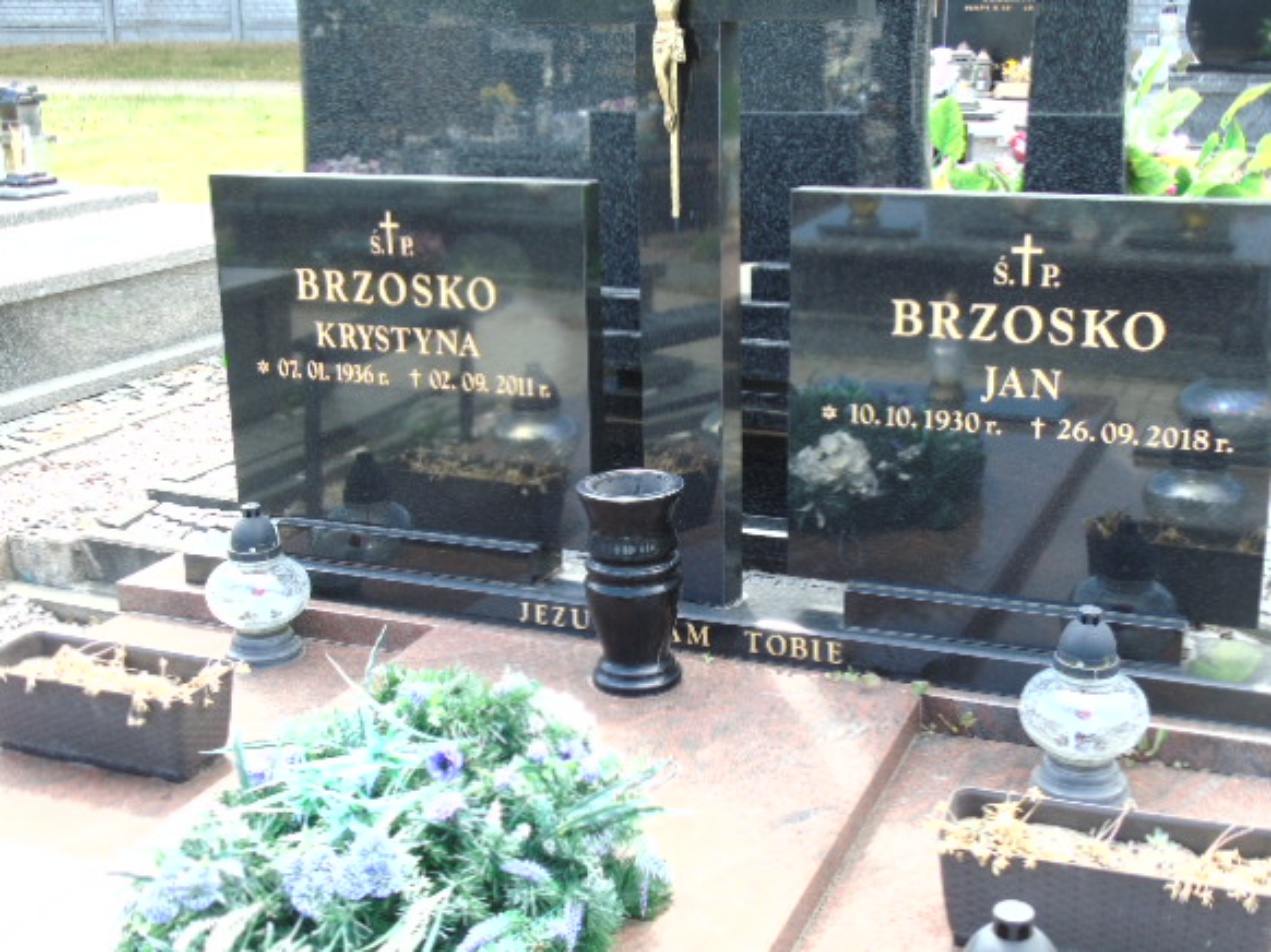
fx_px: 1615
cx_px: 666
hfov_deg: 42.9
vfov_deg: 32.8
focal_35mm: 44
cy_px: 502
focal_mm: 7.1
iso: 80
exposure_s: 1/80
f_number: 3.9
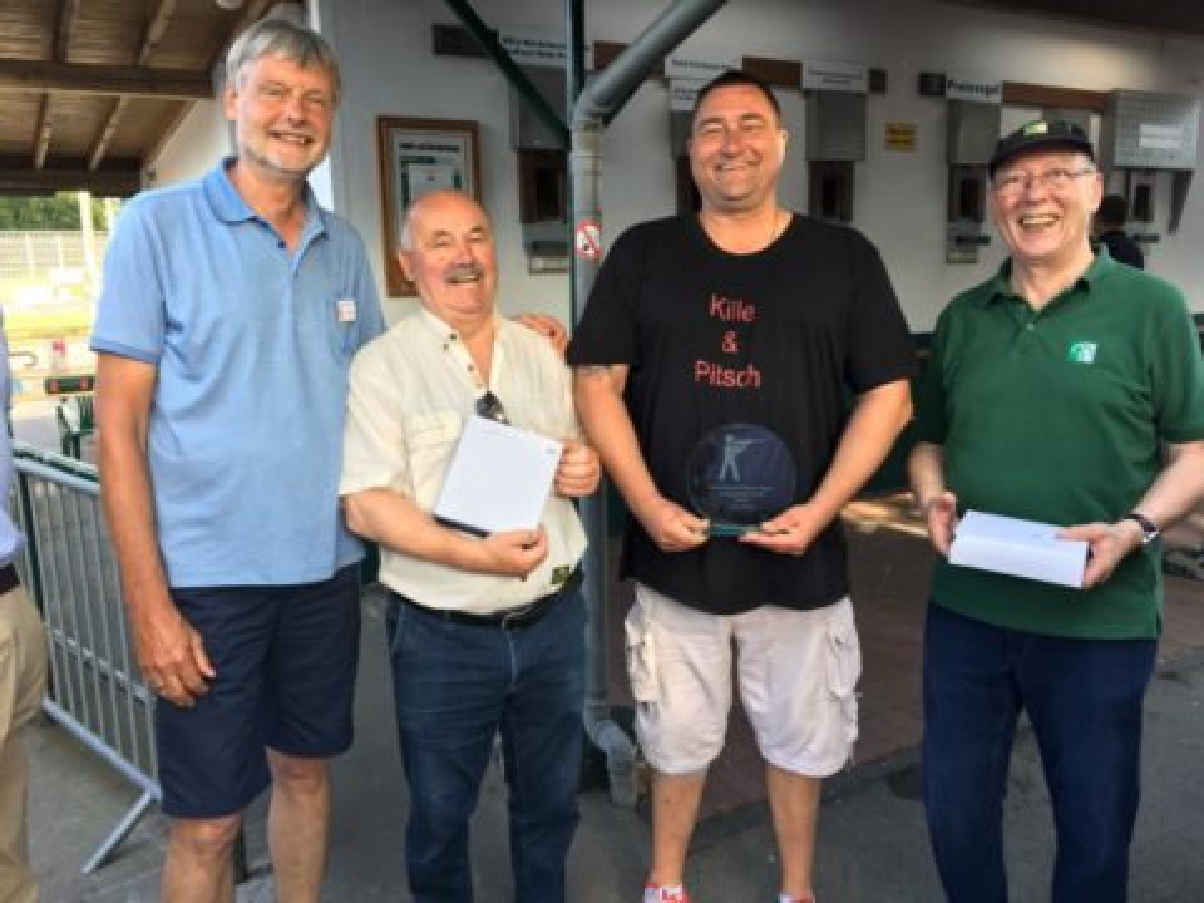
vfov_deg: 48.2
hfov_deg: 61.7
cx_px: 602
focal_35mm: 29
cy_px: 452
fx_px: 1009
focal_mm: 4.15
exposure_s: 1/100
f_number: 2.2
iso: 25
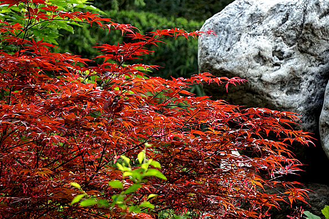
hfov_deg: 7.7
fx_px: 2429
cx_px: 221
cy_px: 117
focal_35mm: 266
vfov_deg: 5.2
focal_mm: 130
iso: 640
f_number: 5.6
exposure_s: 1/250
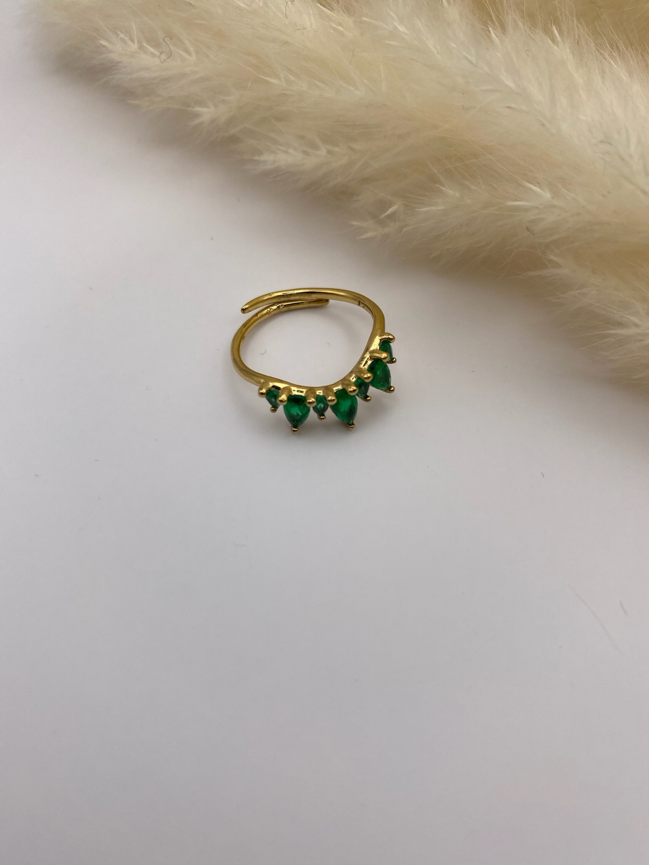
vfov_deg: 67.3
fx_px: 650
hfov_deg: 53.1
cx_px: 324
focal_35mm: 26
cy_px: 432
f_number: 1.8
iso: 32
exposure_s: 1/418
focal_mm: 4.25
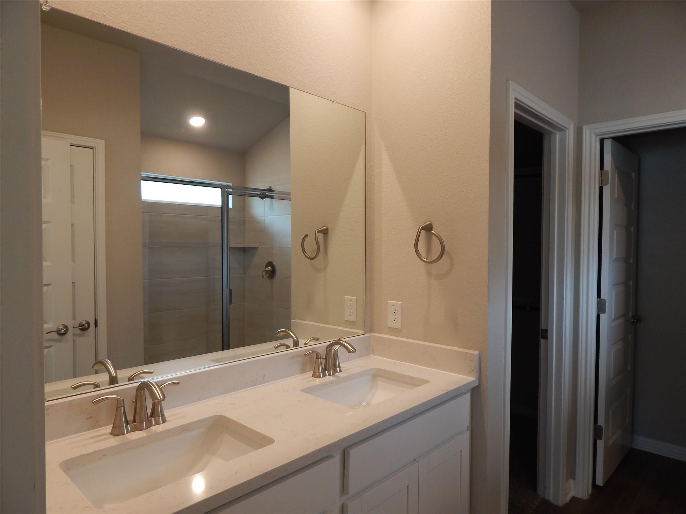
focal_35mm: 22
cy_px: 257
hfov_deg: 76.4
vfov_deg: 61.1
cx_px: 343
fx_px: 436
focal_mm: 4
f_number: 3
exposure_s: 1/50
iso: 125
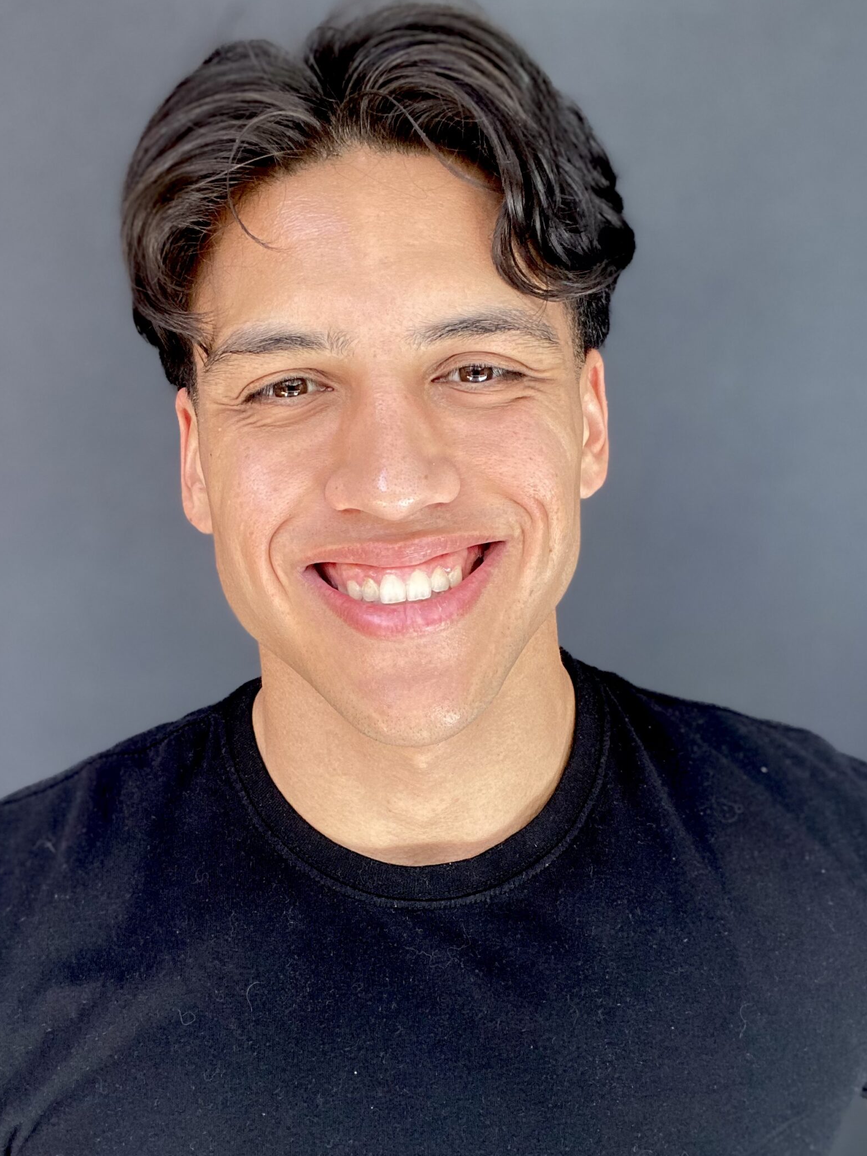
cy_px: 626
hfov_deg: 38.7
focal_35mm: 37
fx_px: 1236
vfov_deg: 50.1
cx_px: 422
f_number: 2.2
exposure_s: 1/122
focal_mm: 2.71
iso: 64
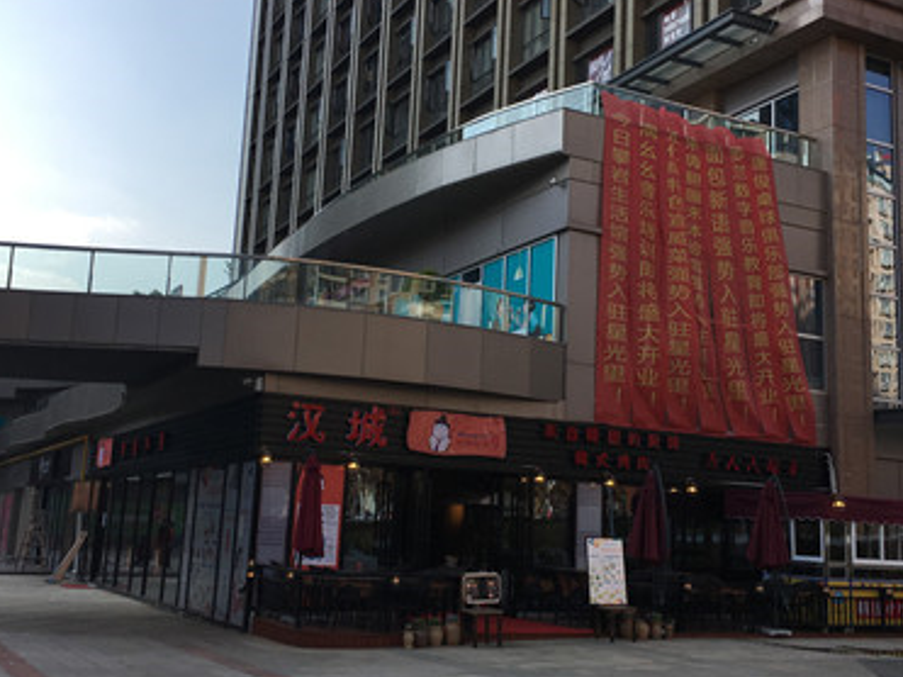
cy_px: 309
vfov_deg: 33.6
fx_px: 1121
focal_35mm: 43
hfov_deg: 43.8
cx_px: 484
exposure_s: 1/1748
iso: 25
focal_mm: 4.15
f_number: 2.2
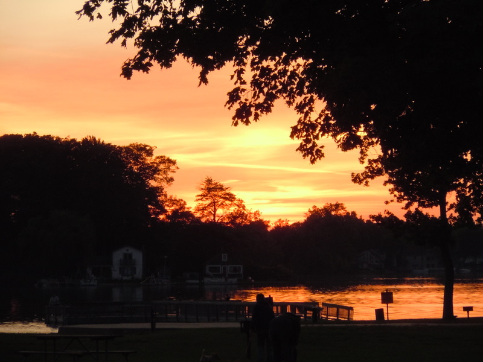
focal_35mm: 196
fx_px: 2735
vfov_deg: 7.6
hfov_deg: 10.1
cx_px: 242
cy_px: 181
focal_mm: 35
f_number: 5.6
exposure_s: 1/125
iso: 320
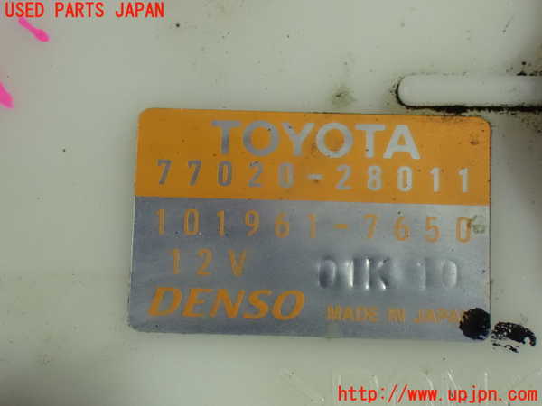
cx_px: 271
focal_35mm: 82
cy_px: 203
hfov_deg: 23.8
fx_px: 1284
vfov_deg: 18.0
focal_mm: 14.62
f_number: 4.3
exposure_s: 1/50
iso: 1600
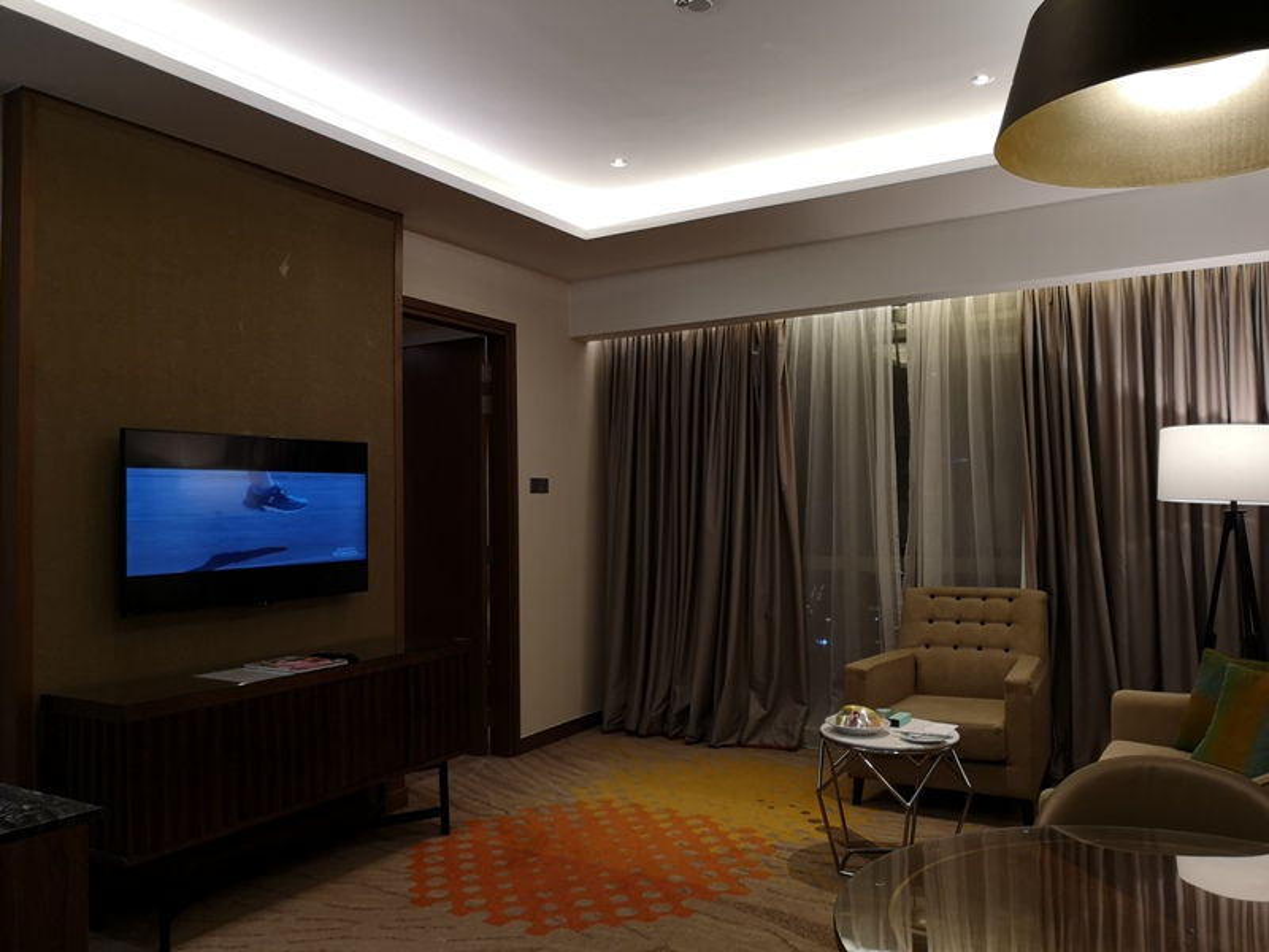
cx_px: 634
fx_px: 990
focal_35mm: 27
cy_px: 476
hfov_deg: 65.3
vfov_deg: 51.4
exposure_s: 1/60
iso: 160
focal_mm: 3.95
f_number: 1.8
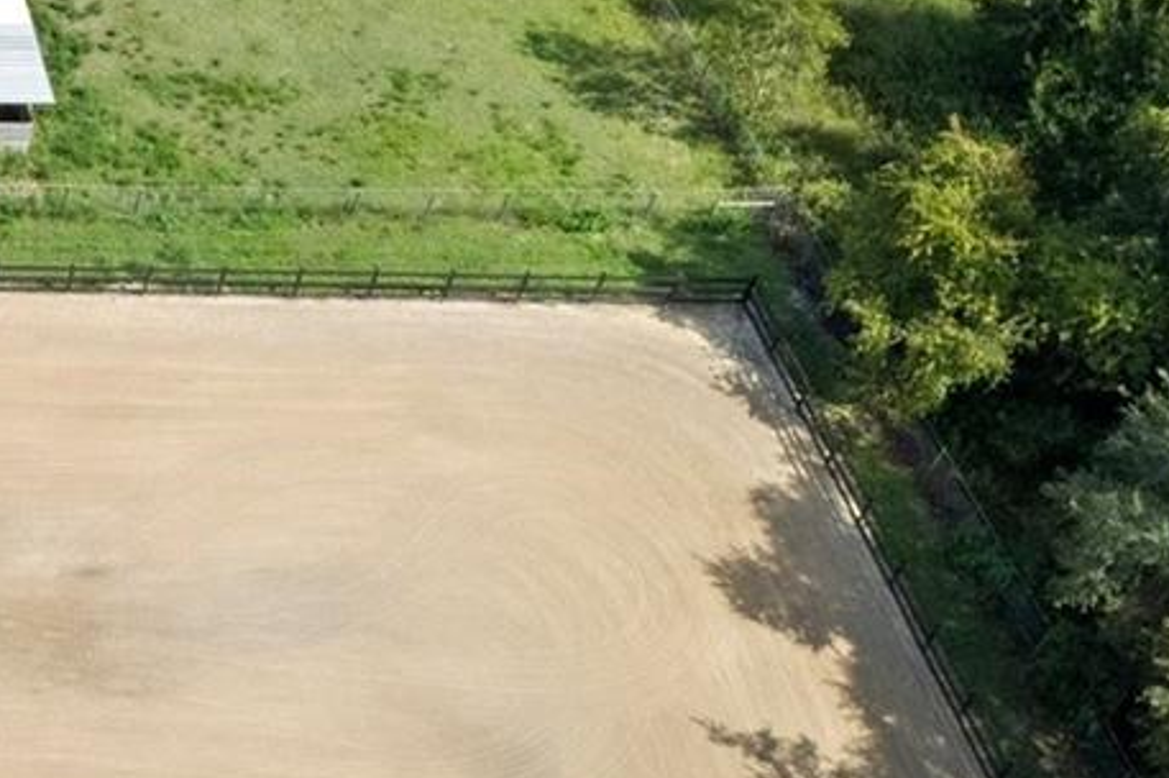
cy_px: 370
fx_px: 2498
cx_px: -601
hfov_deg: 21.8
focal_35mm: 77
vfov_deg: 17.7
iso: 110
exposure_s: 1/1250
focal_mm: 8.38
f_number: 2.8
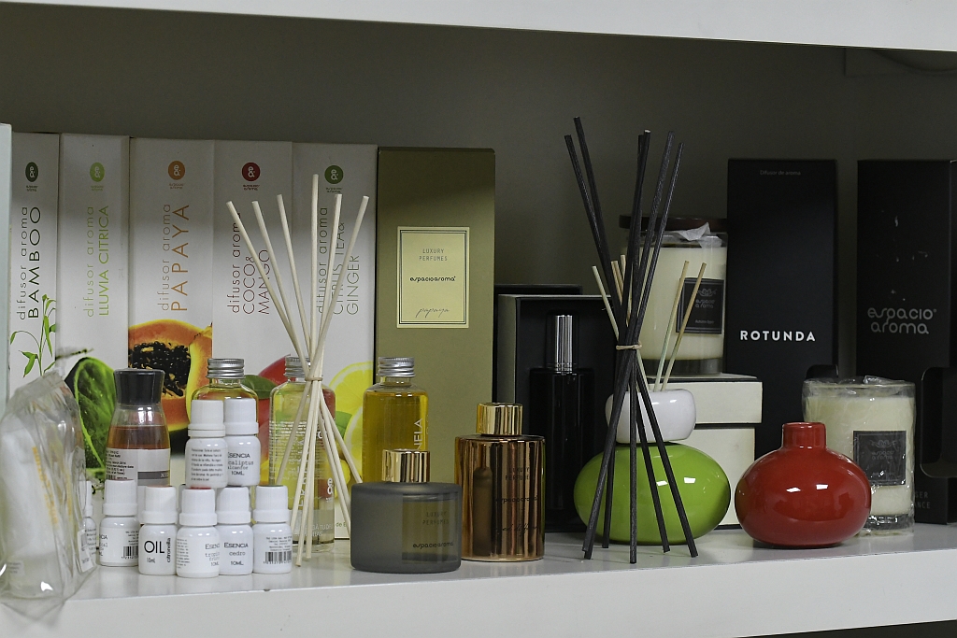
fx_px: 2791
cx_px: 478
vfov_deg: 13.0
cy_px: 319
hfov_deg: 19.5
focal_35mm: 105
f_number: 6.3
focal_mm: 70
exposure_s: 1/125
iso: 3200
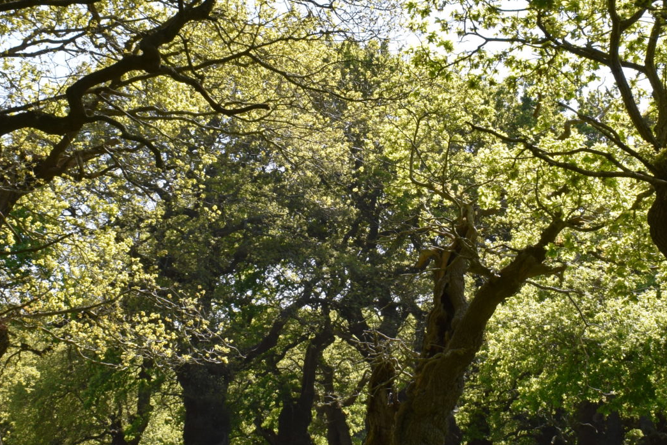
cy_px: 194
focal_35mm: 77
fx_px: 1431
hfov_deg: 26.2
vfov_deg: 17.7
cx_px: 380
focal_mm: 21
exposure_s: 1/250
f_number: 8
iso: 250
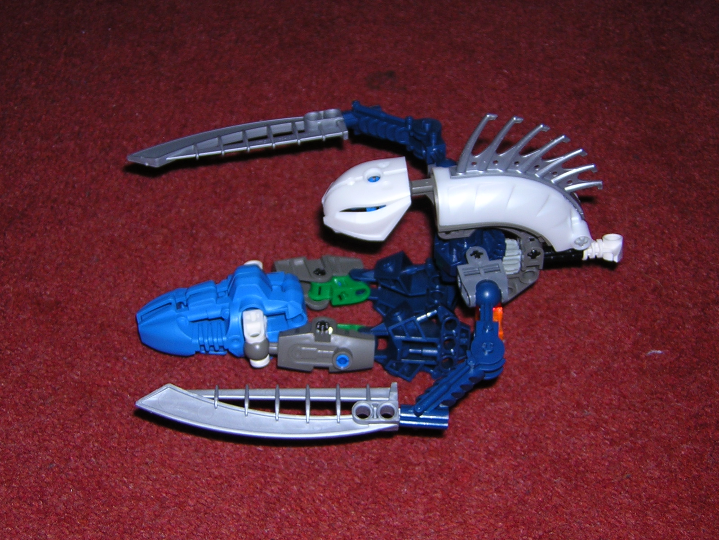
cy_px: 270
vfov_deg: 22.3
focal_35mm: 66
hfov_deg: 29.4
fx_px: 1371
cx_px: 360
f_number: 3.5
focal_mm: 8.6
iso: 100
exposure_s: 1/60.1
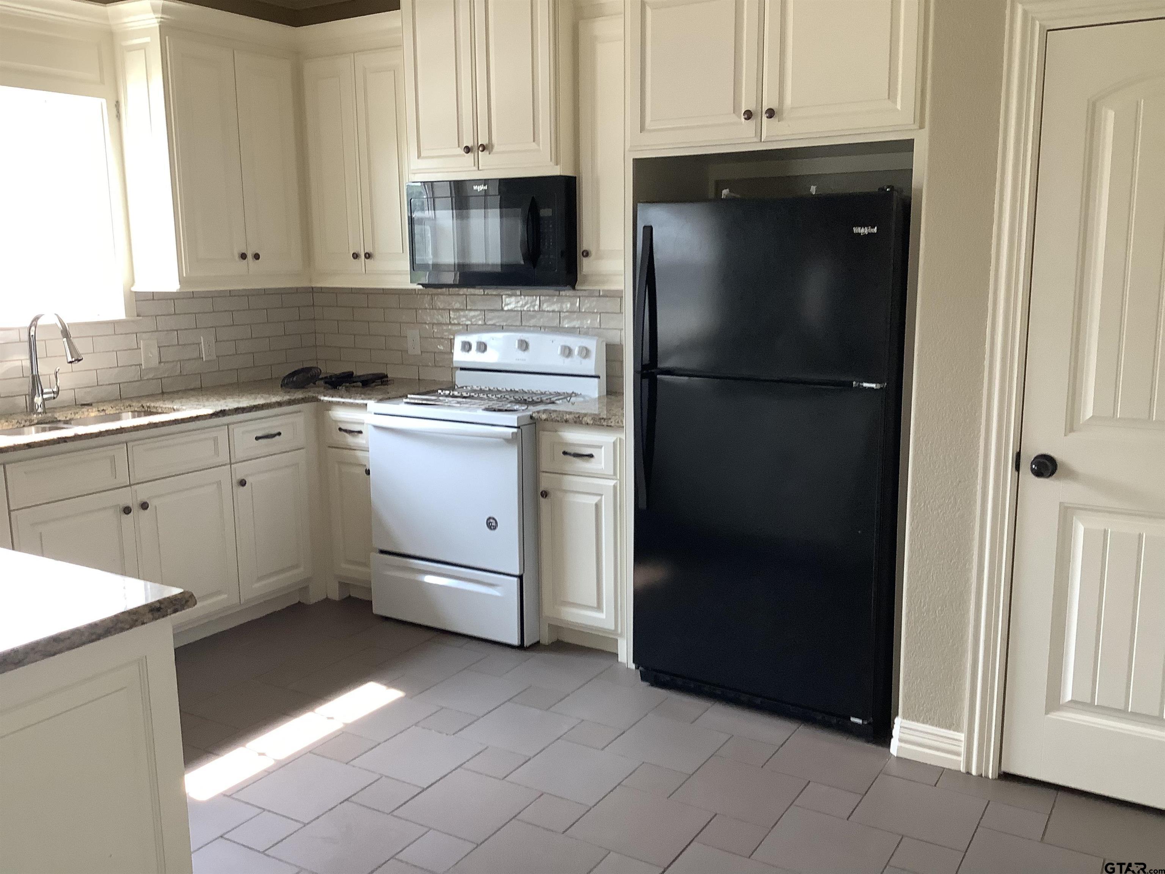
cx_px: 582
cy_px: 437
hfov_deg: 58.4
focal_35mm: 31
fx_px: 1043
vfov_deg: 45.4
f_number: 2.4
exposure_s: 1/60
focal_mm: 3.3
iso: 100
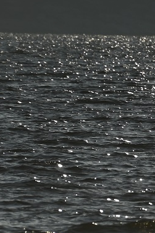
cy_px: 94
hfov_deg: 1.2
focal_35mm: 1115
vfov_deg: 1.9
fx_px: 7207
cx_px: 447
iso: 100
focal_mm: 280
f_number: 8
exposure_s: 1/2000
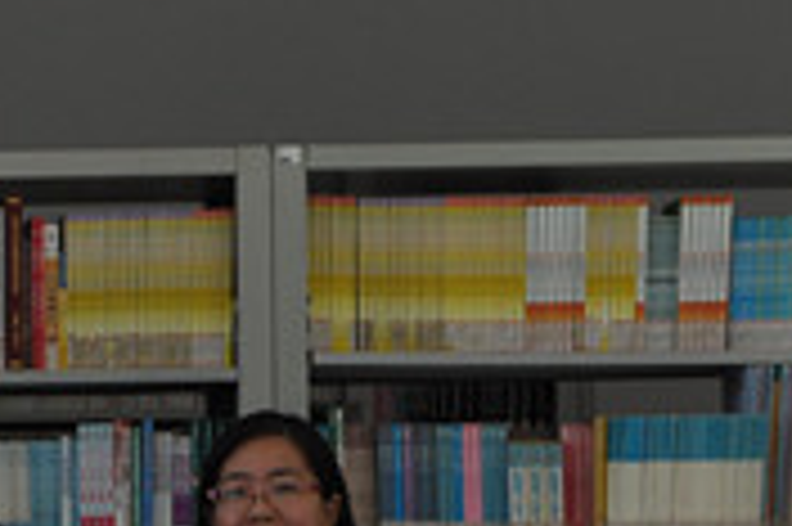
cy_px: 726
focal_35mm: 177
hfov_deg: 11.2
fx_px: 3890
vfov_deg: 7.6
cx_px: -364
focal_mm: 26
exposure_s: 1/160
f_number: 7.1
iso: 200
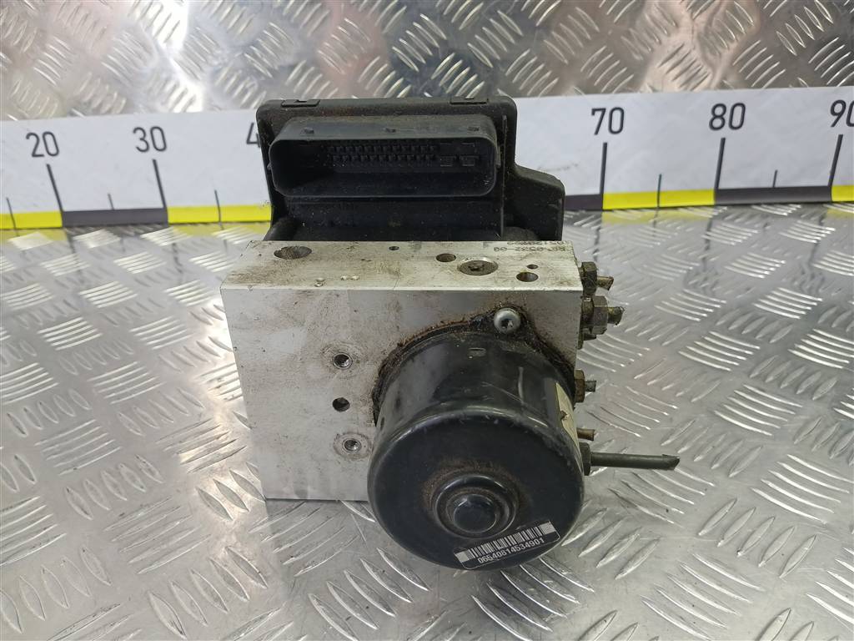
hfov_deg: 65.3
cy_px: 320
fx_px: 666
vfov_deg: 51.4
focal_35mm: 27
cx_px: 427
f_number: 1.6
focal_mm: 4.11
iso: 176
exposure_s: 1/50
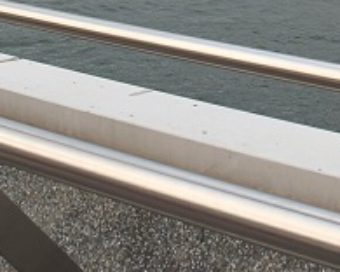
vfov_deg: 11.0
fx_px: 1308
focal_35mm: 130
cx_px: 183
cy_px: -246
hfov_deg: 14.8
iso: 200
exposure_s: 1/100
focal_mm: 18
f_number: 5.6
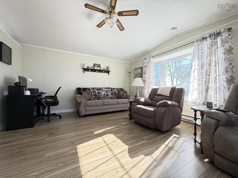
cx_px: 119
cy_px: 89
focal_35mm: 14
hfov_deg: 102.1
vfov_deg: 85.7
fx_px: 96
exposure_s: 1/121
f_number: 2.2
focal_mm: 2.22
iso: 100
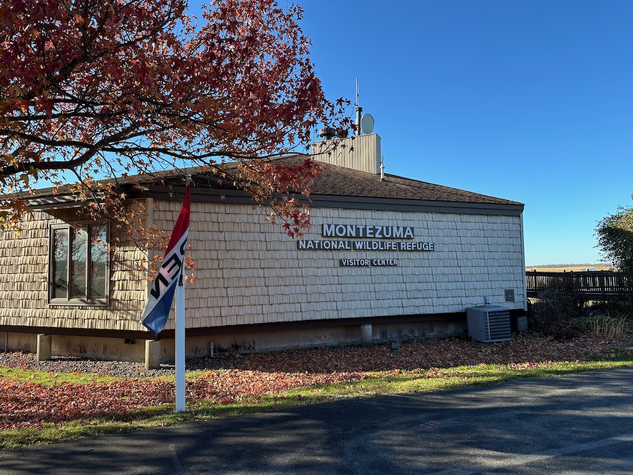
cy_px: 238
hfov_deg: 71.6
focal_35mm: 24
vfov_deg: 56.8
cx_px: 316
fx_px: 439
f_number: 1.78
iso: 80
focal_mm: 6.86
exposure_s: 1/1613
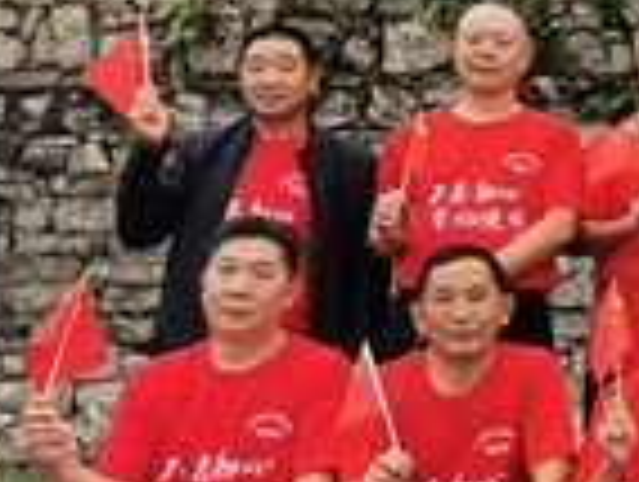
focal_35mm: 95
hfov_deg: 17.6
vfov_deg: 15.5
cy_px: 92
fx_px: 1757
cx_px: 1058
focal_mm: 5.58
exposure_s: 1/877
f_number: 1.8
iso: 50
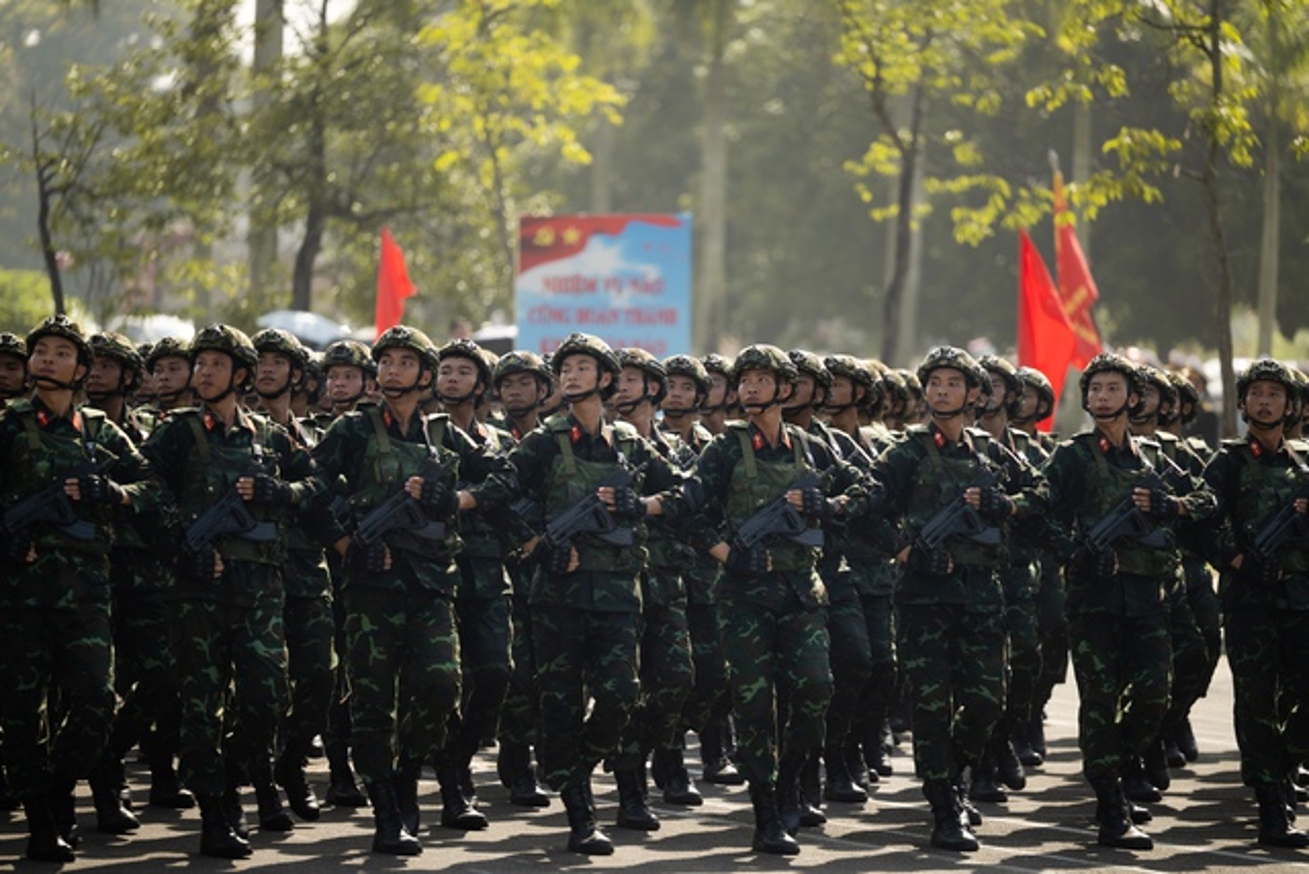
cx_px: 654
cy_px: 437
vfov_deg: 7.6
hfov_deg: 11.4
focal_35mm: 180
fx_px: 6546
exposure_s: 1/1600
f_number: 2.8
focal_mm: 180
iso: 250
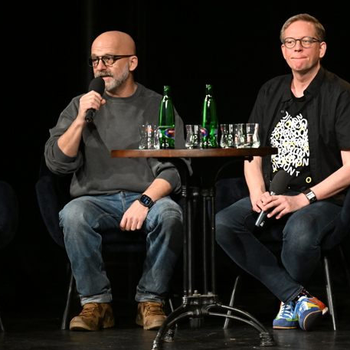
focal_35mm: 186
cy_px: 175
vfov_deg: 9.4
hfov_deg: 9.4
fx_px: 2128
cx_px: 206
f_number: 2.8
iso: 10000
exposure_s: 1/2500
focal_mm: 145
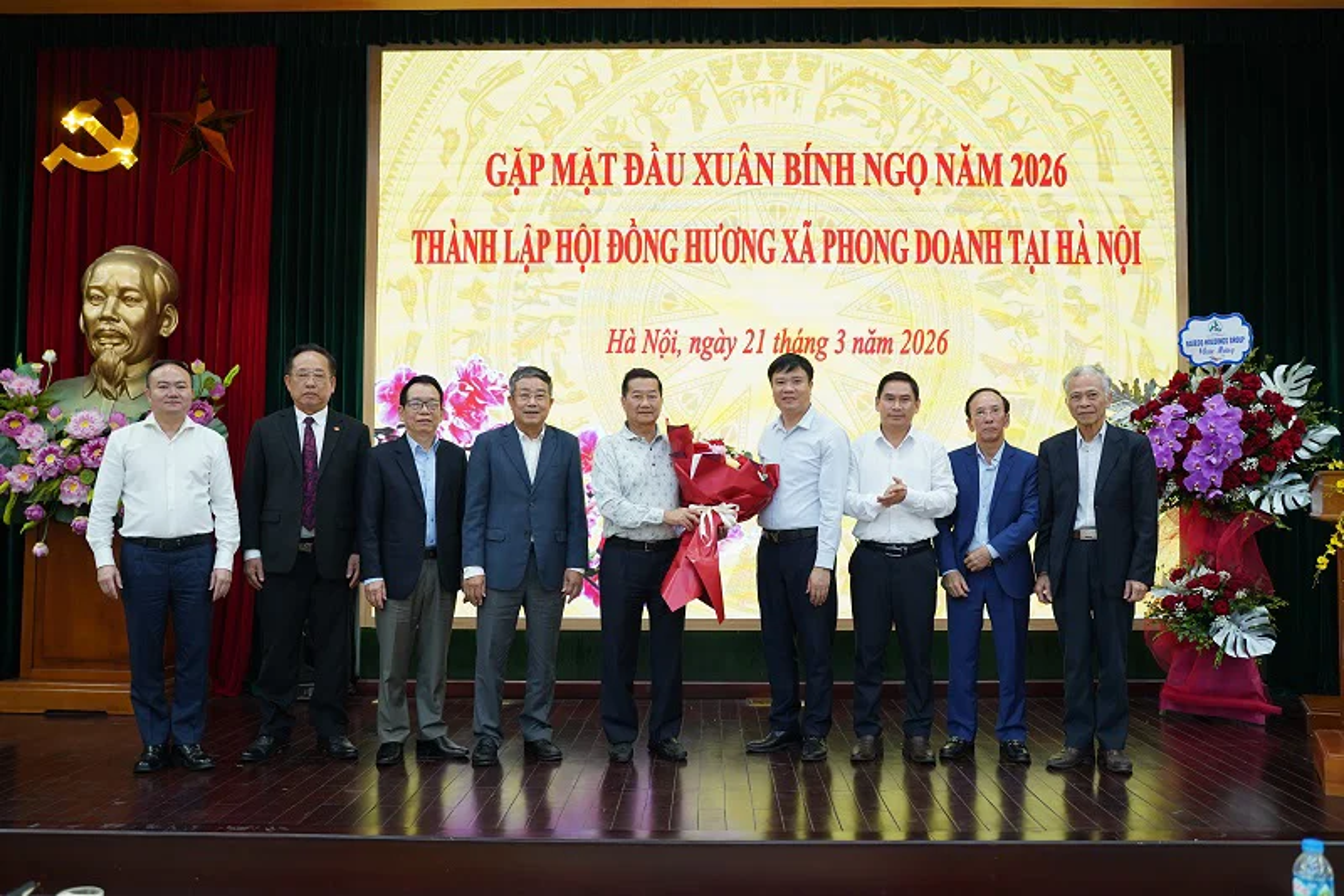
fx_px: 1194
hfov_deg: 58.7
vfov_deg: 41.1
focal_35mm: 32
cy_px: 448
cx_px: 672
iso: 800
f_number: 3.2
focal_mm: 32
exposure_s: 1/160
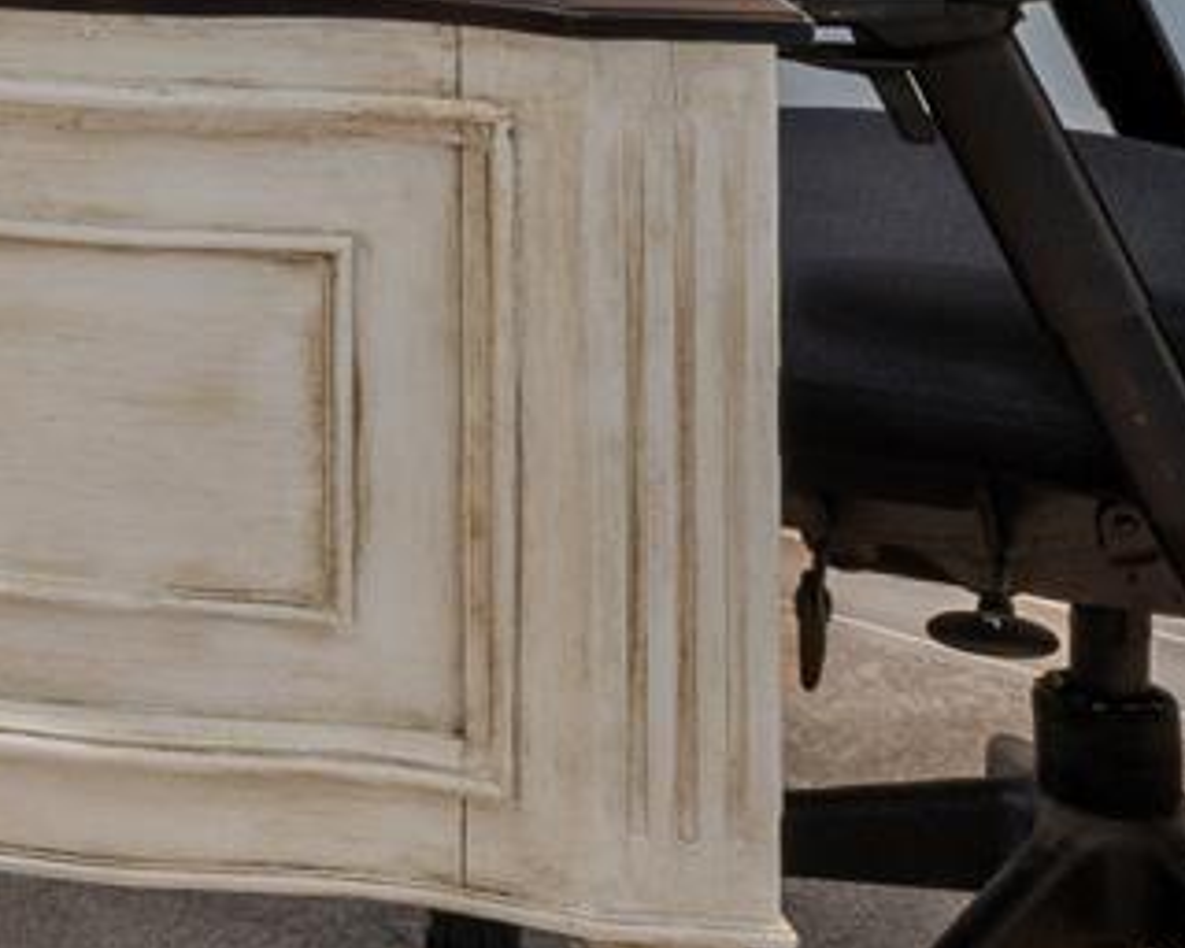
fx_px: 4089
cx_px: -1448
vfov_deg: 11.9
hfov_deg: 13.3
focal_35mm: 117
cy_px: -931
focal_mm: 10.6
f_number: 9
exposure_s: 1.6
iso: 200
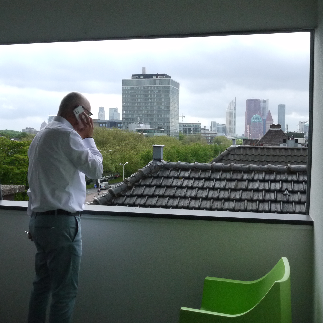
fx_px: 422
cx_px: 184
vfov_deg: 41.8
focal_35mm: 40
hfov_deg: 41.8
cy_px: 138
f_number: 10
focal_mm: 14
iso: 800
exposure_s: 1/800
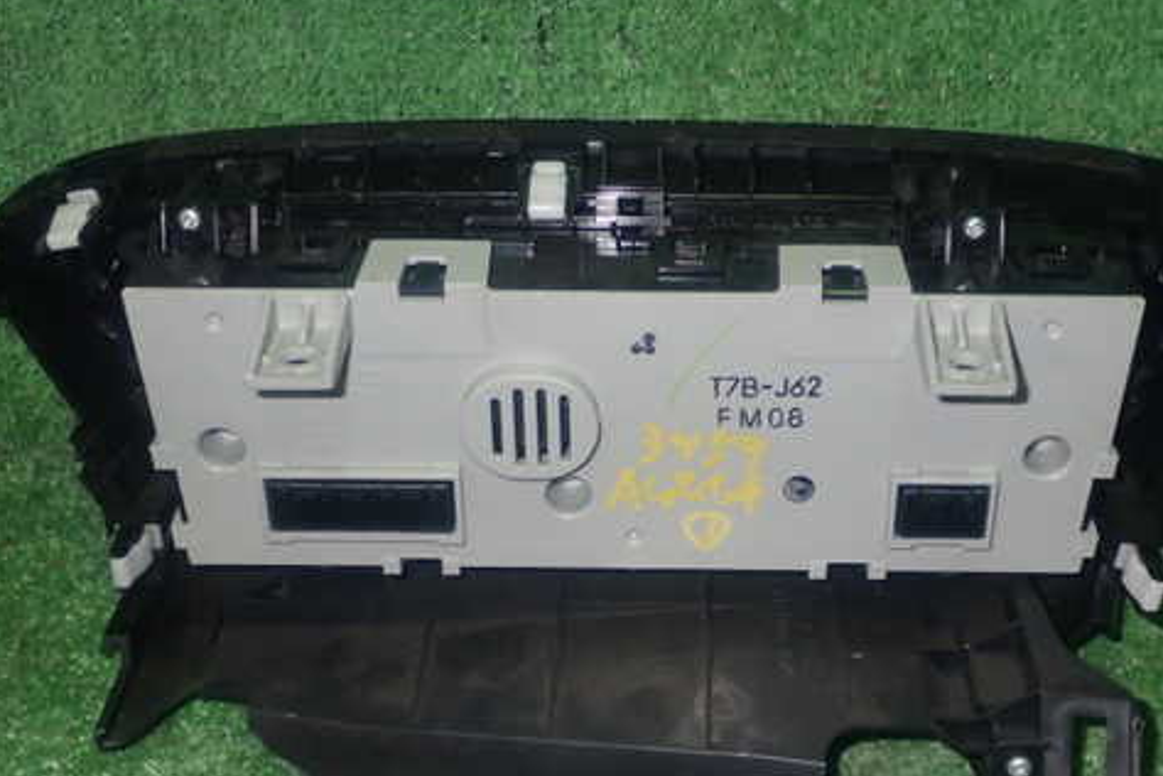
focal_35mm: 54
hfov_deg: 36.8
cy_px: 425
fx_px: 1744
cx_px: 645
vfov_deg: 25.0
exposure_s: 1/40
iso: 800
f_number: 8
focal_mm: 7.31
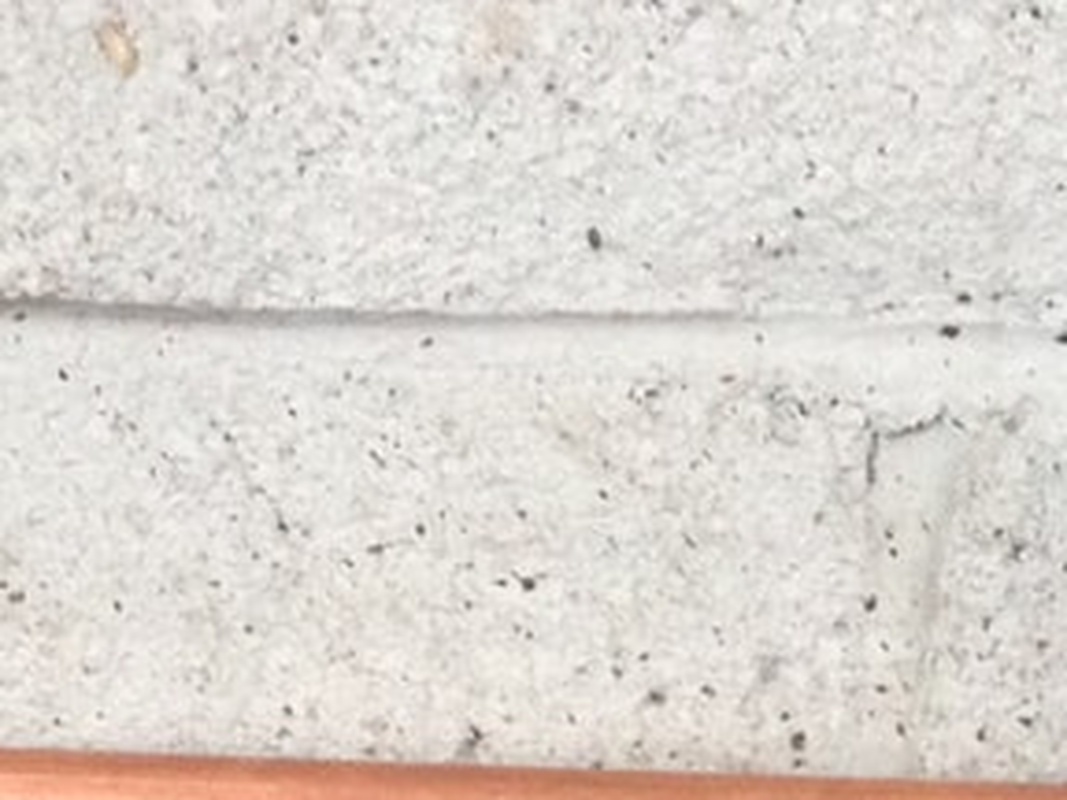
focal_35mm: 153
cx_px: 335
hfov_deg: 12.9
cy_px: 1733
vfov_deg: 9.0
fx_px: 4716
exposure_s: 1/20
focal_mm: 4.13
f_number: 2.4
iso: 250
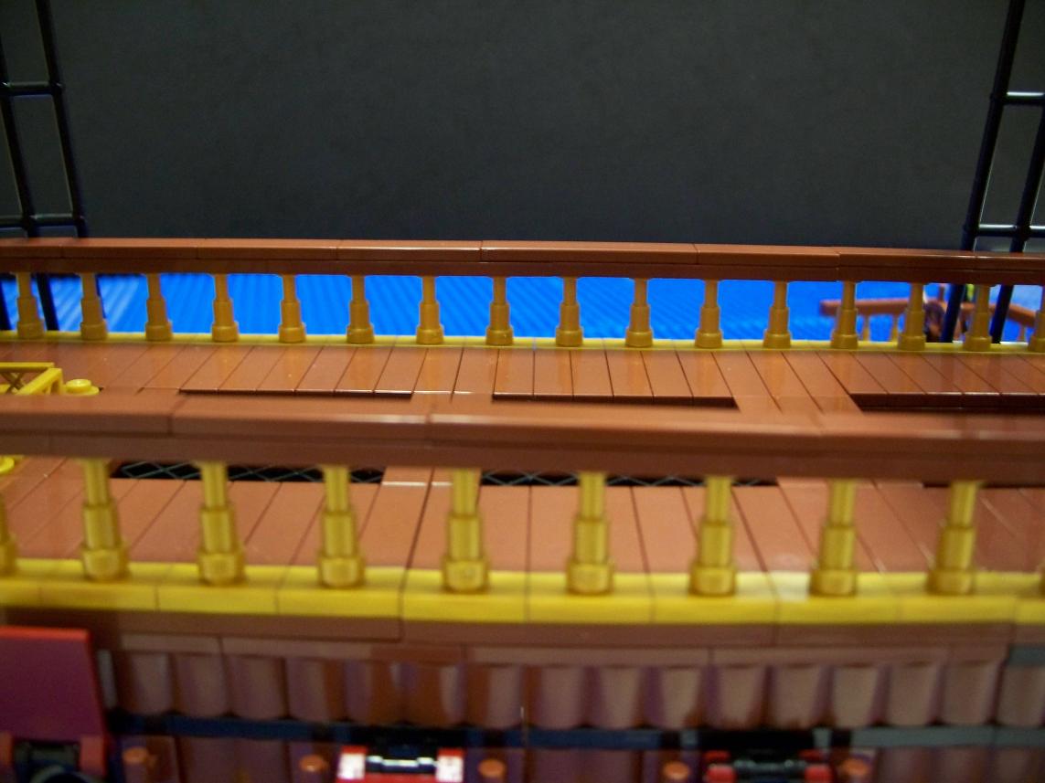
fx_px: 1117
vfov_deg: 38.7
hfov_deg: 50.1
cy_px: 392
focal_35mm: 37
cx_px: 522
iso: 400
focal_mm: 7.8
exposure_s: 1/15
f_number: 2.8
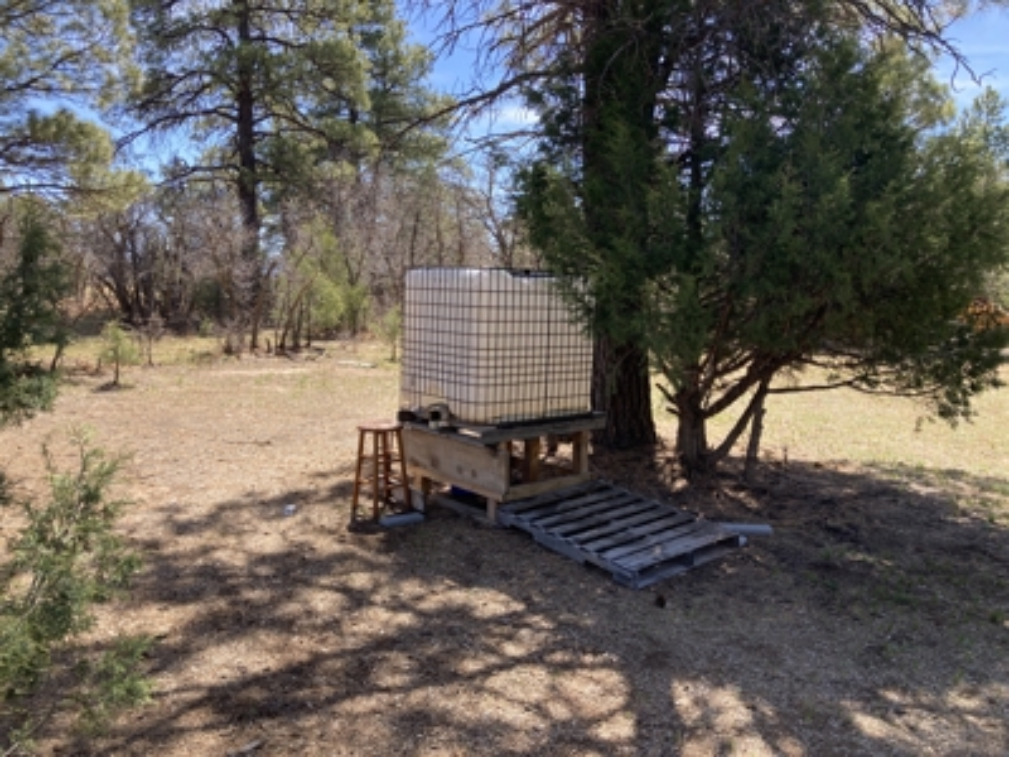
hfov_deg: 63.4
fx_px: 816
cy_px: 378
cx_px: 504
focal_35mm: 28
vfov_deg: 49.7
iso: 20
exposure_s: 1/457
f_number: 1.8
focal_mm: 3.99
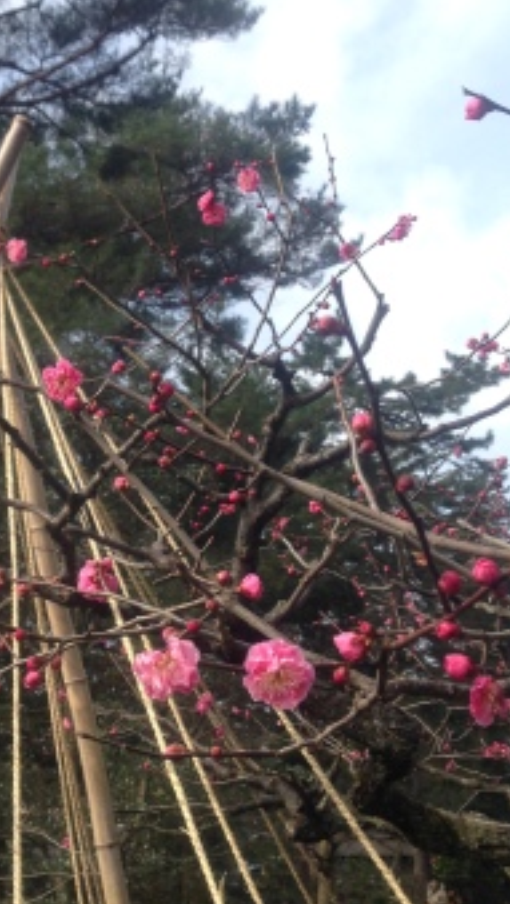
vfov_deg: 39.1
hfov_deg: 22.3
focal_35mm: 53
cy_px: 405
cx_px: 84
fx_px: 1273
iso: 50
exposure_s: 1/723
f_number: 2.4
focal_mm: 4.12
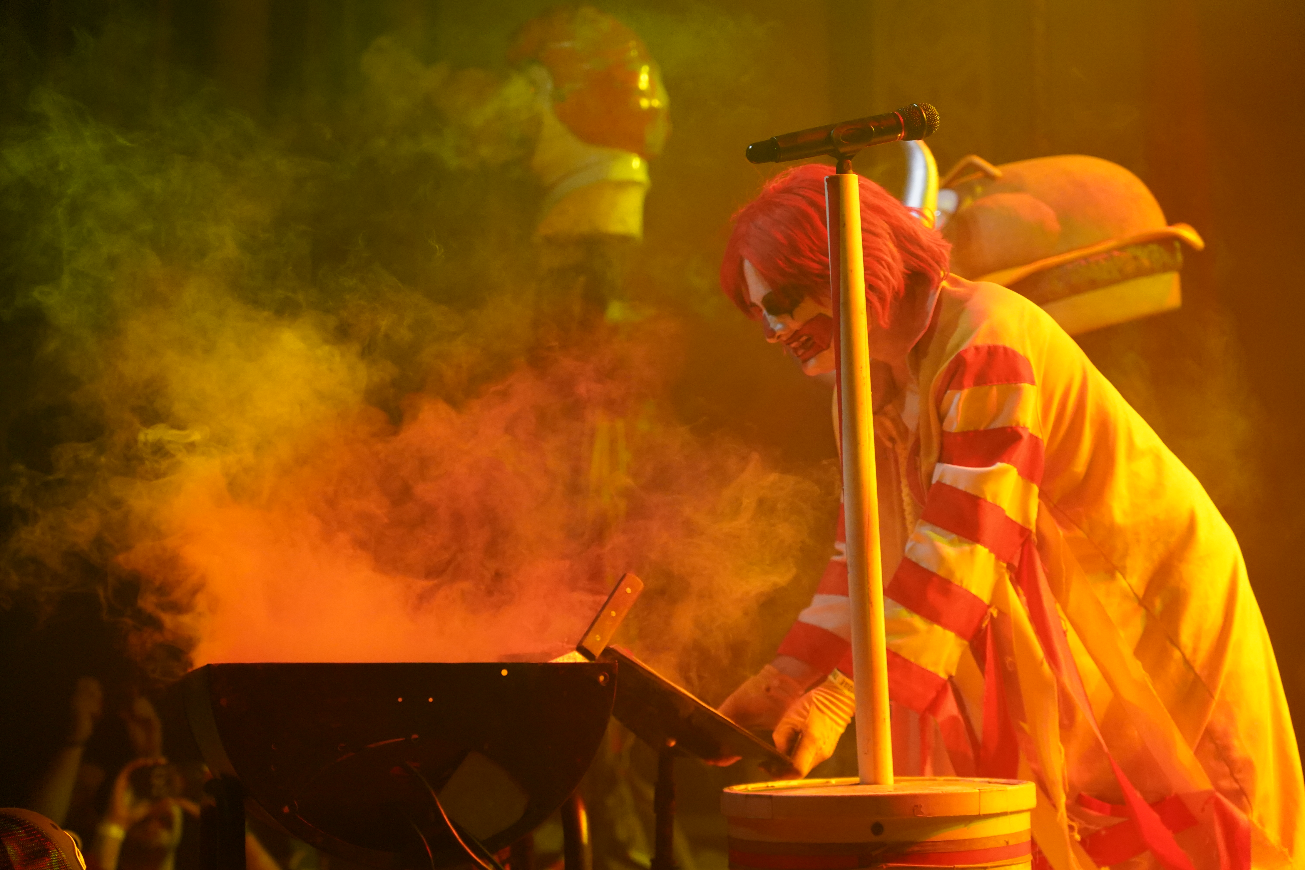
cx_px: 652
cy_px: 435
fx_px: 2719
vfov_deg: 18.2
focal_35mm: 75
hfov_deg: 27.0
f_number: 4
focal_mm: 75
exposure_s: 1/160
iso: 6400
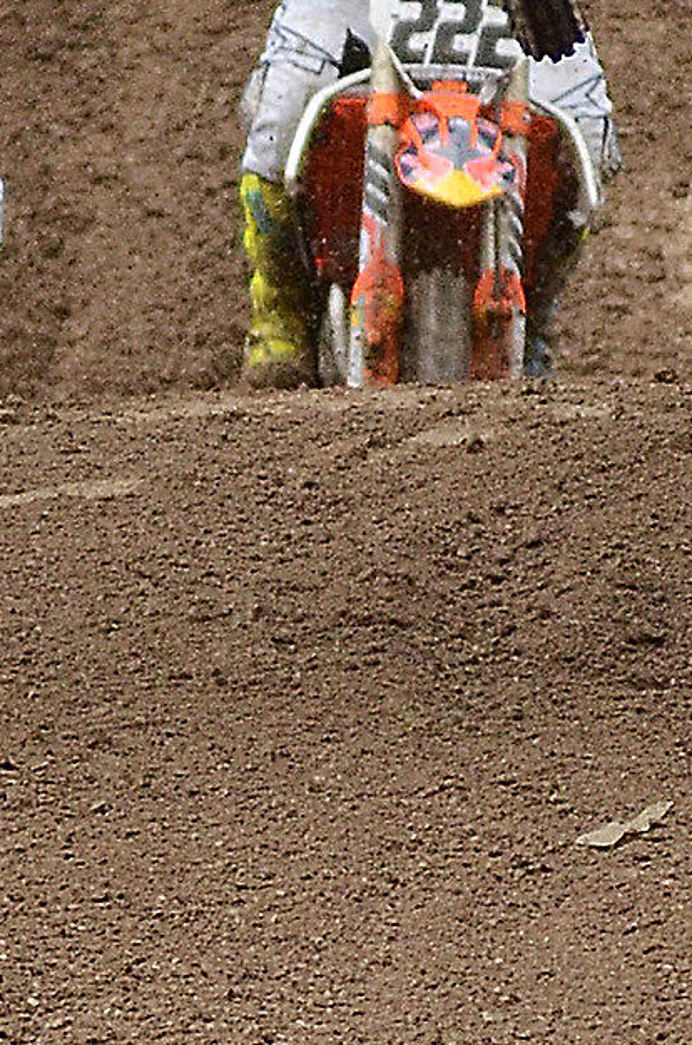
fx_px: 33362
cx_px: 63
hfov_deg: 1.2
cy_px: -665
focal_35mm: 1152
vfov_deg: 1.8
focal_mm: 200
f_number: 2.8
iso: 800
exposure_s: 1/640
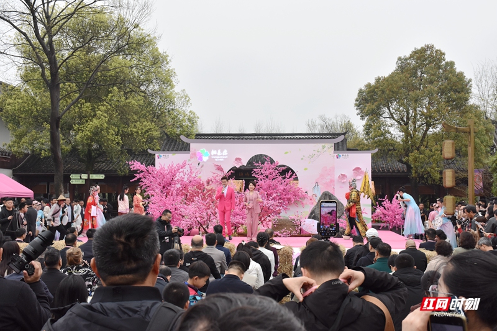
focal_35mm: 45
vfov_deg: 29.9
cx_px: 248
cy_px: 166
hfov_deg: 43.6
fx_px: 621
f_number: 8
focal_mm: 30
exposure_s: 1/250
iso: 800
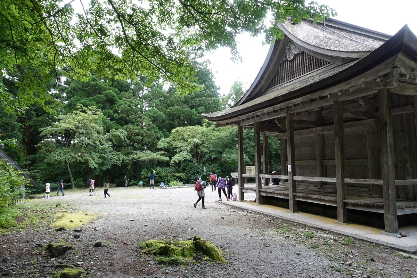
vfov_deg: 53.1
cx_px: 208
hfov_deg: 73.7
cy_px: 139
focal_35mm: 24
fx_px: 278
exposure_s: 1/80
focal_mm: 8.8
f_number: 2.8
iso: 125
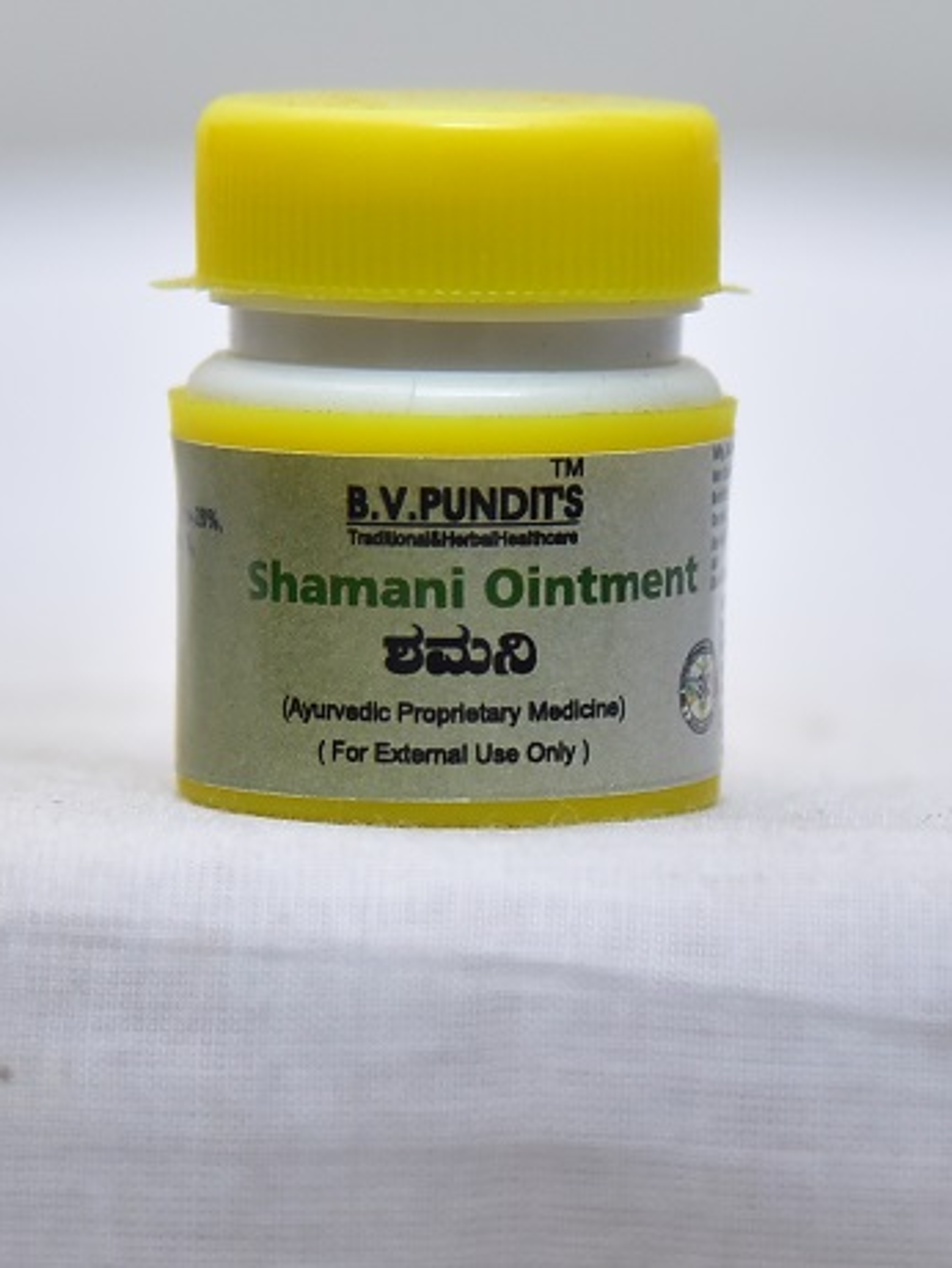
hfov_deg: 12.9
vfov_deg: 17.1
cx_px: 473
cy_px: 547
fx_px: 4215
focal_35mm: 115
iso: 1600
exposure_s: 1/125
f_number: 4
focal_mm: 105
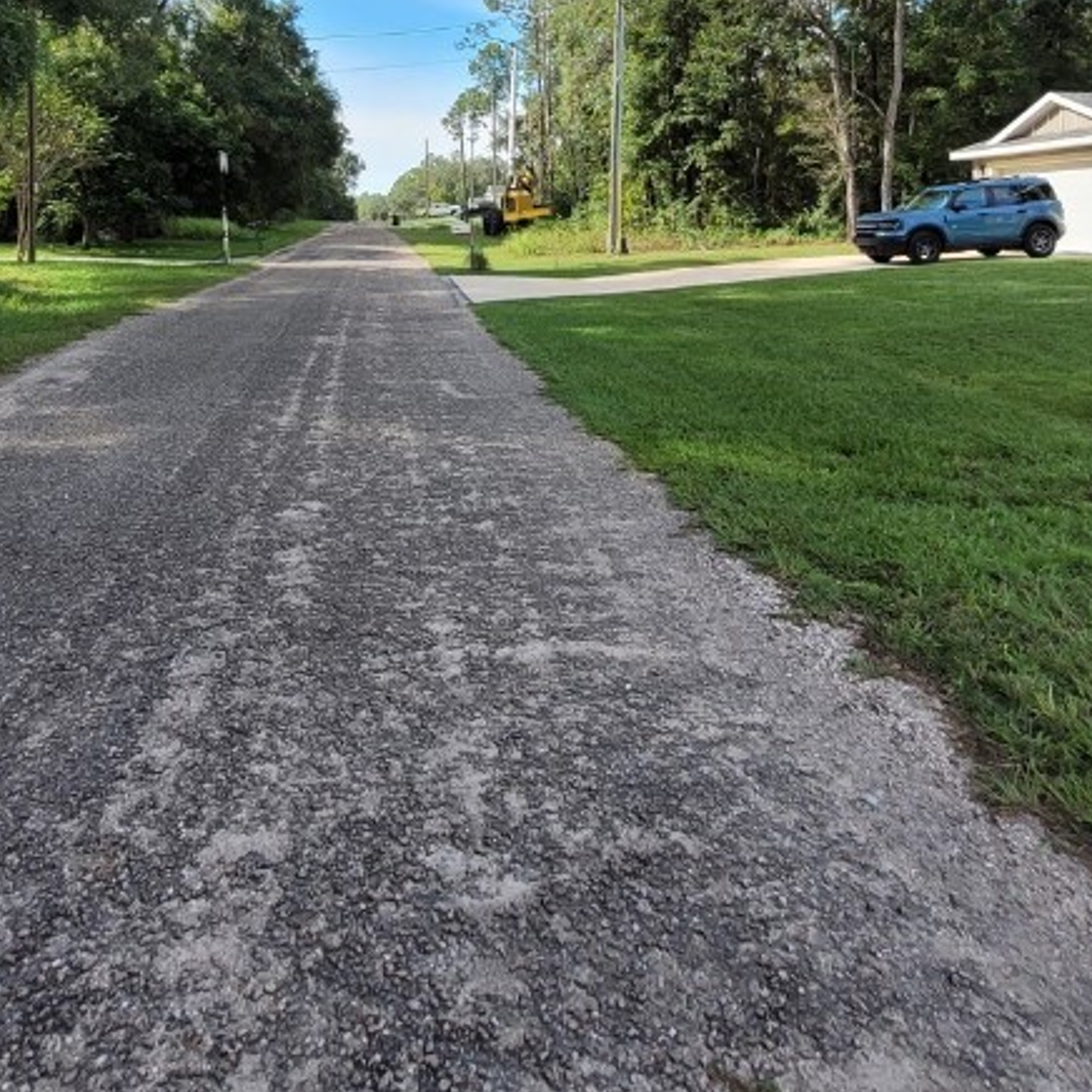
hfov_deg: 59.0
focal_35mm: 27
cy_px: 180
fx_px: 964
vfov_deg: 54.0
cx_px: 516
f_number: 2.2
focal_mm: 1.74
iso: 40
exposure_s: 1/611
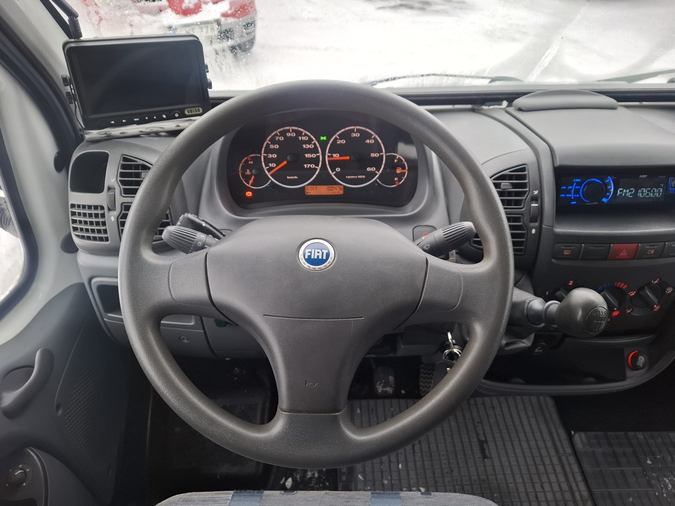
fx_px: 448
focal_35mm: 23
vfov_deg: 58.9
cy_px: 253
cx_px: 338
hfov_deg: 73.9
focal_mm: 5.54
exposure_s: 1/50
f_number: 1.8
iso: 200
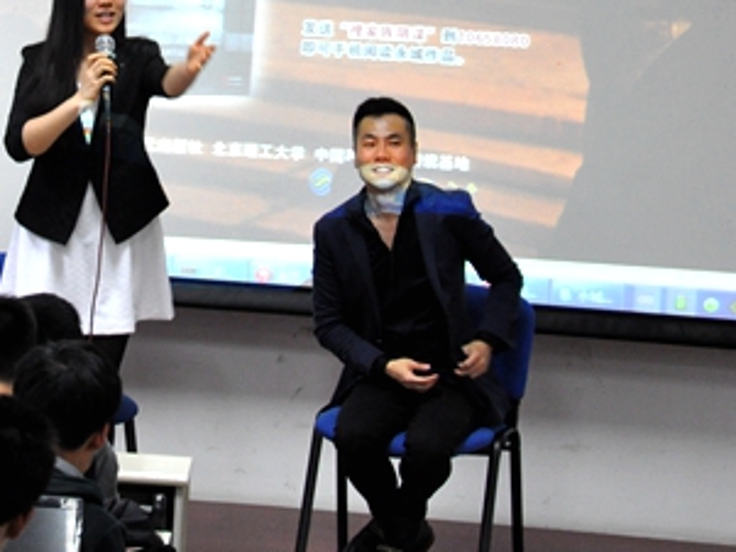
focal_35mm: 260
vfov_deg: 5.7
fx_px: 5531
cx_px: 127
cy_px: 38
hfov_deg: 7.6
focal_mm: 85
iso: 1600
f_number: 5.6
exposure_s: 1/40
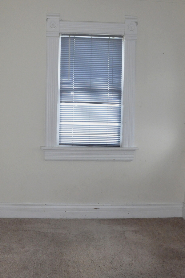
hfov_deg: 34.9
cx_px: 89
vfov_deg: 50.6
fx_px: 294
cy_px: 118
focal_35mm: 38
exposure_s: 1/200
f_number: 7.1
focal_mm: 18
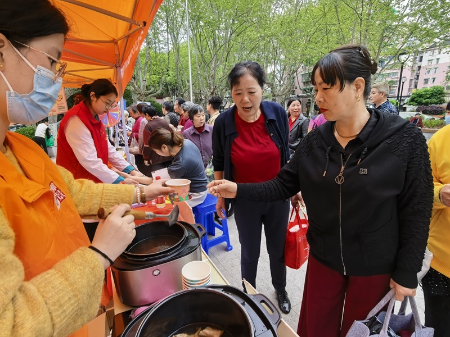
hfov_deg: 98.2
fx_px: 195
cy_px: 168
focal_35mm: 15
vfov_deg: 81.7
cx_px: 225
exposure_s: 1/118
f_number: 2.2
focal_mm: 1.95
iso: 100
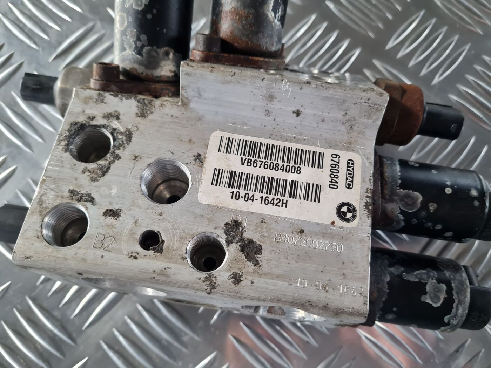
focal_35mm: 26
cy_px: 184
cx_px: 246
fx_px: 369
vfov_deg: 53.1
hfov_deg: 67.3
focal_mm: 5.4
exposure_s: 1/100
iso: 250
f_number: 1.8
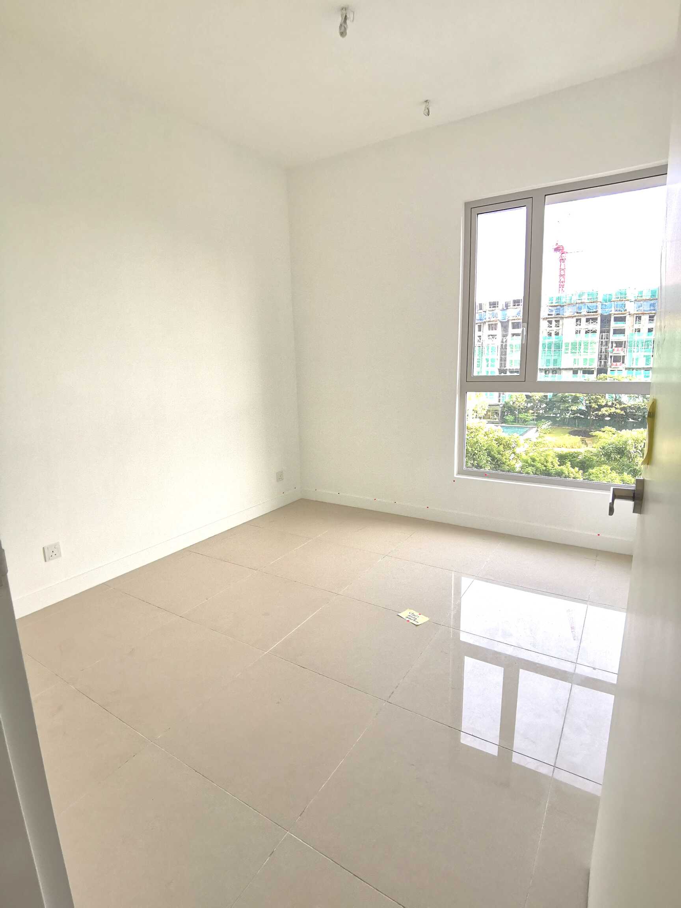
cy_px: 454
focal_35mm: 17
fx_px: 446
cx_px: 340
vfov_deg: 91.0
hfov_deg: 74.7
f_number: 2.2
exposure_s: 1/100
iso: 160
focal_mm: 2.26
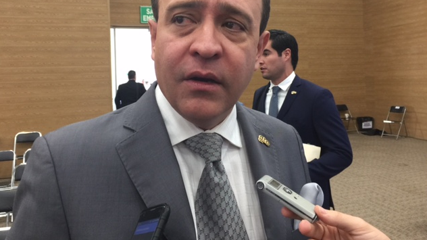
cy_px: 78
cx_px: 215
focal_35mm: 32
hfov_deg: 61.0
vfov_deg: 36.2
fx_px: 362
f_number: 2.2
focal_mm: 4.15
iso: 64
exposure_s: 1/15
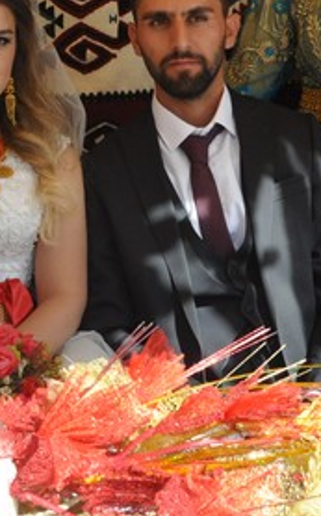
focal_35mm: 96
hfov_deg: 13.4
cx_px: 46
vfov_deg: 21.4
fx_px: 1352
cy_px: 120
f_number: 13
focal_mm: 25
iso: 1250
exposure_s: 1/640
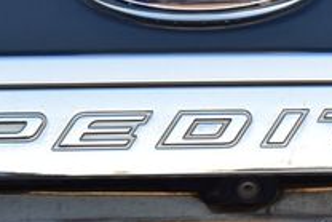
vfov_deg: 6.5
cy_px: 32
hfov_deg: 9.7
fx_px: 1956
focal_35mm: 212
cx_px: 200
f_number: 9
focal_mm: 46
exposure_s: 1/125
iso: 400
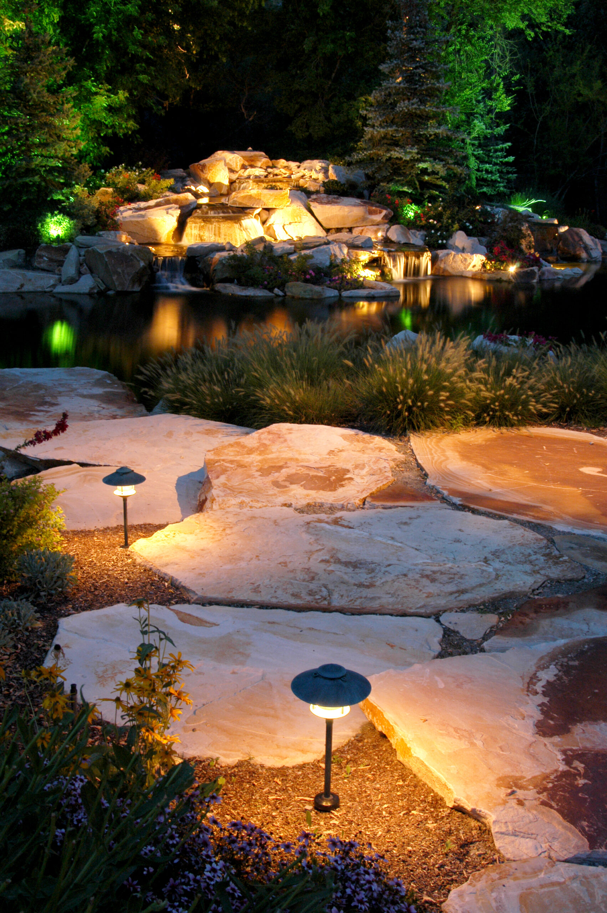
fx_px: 1064
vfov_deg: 46.4
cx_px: 304
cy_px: 456
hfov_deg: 31.8
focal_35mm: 42
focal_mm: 28
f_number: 13
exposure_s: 20
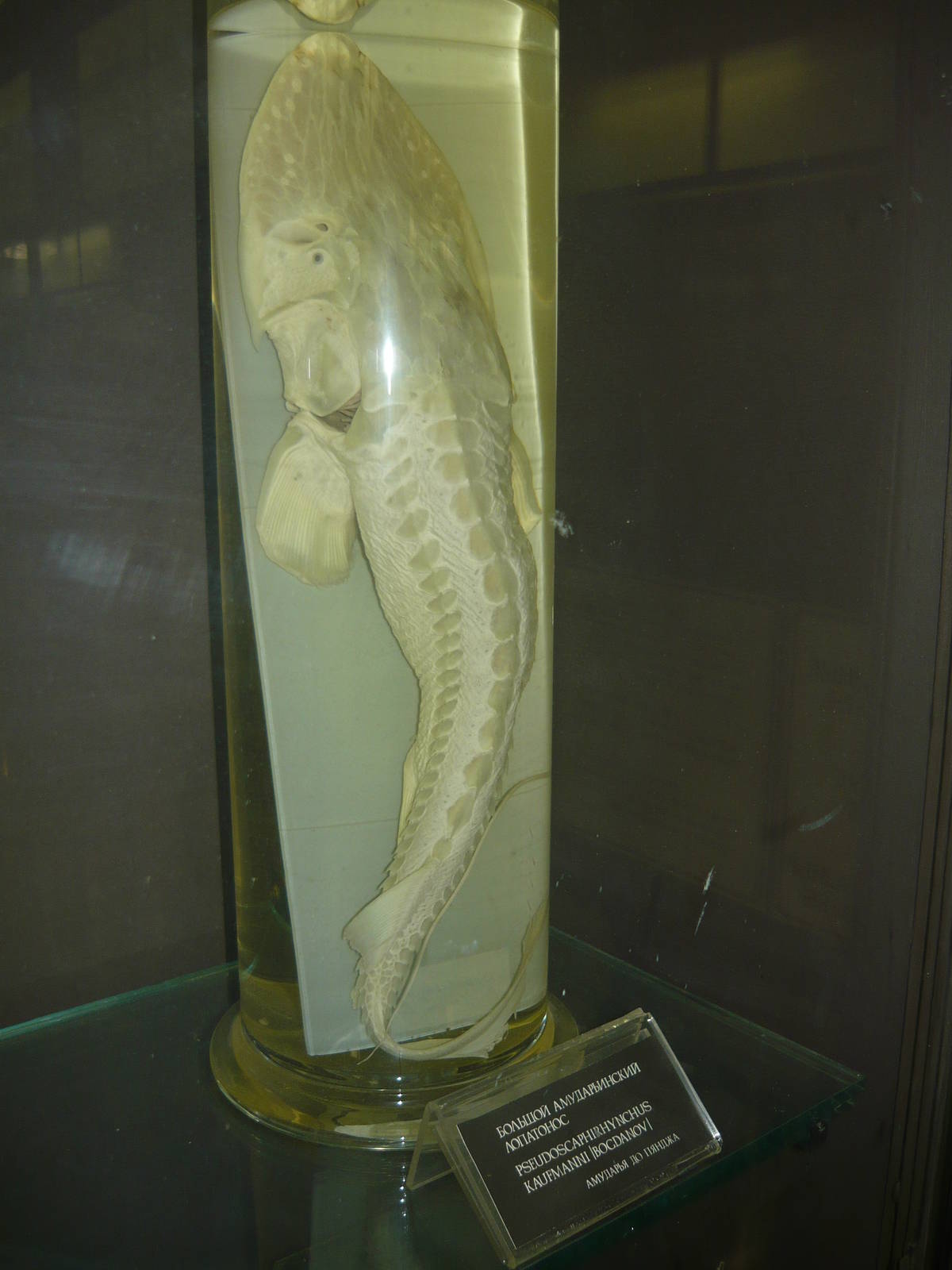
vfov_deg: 55.4
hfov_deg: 42.9
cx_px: 476
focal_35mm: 33
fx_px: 1210
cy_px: 635
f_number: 2.8
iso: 100
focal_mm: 5.5
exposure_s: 1/30
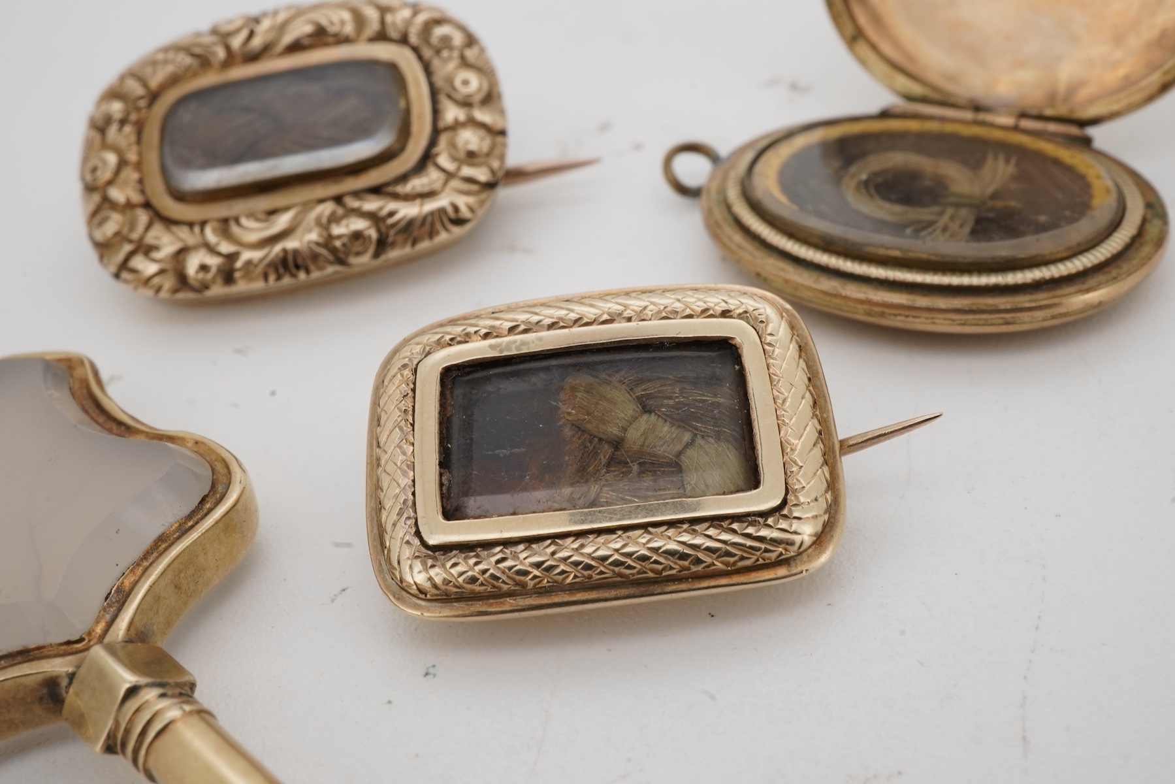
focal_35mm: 45
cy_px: 392
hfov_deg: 43.6
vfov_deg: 29.9
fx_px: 1469
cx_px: 588
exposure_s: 1/125
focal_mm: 30
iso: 400
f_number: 22
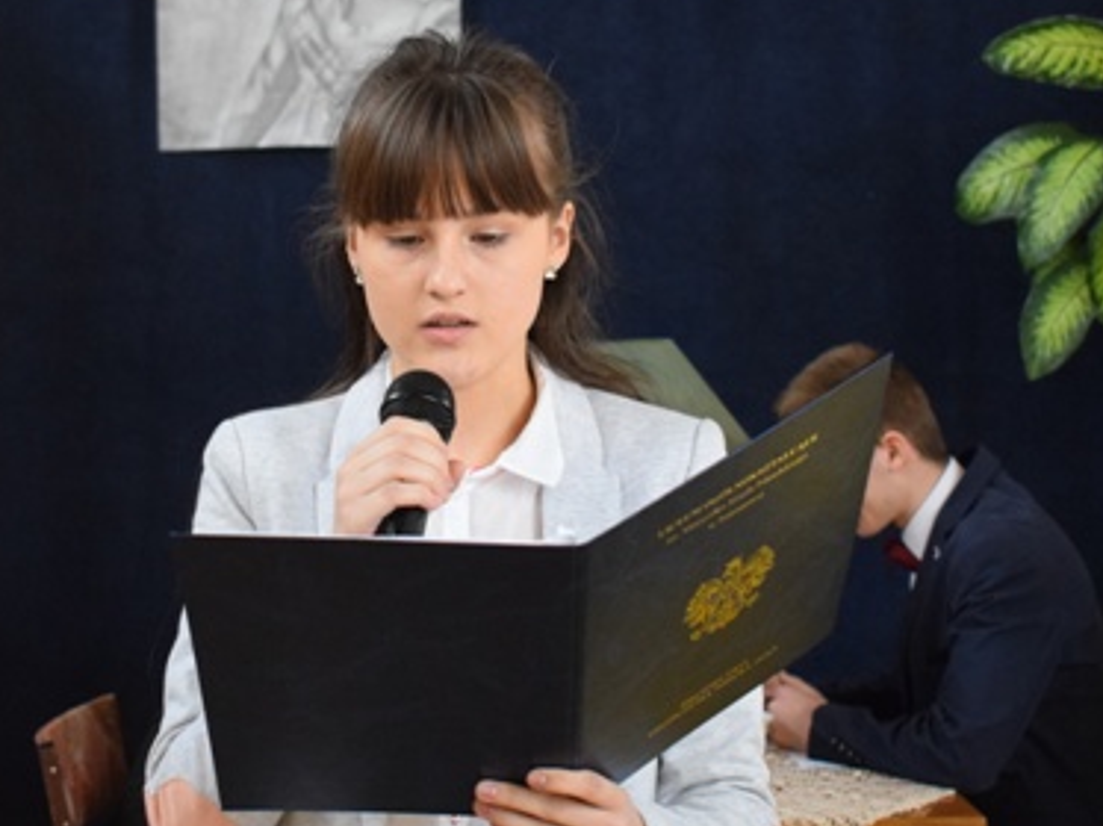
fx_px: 2516
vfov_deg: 18.6
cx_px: 451
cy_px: 302
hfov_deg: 24.7
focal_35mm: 79
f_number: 4.5
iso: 3200
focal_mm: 32
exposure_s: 1/500
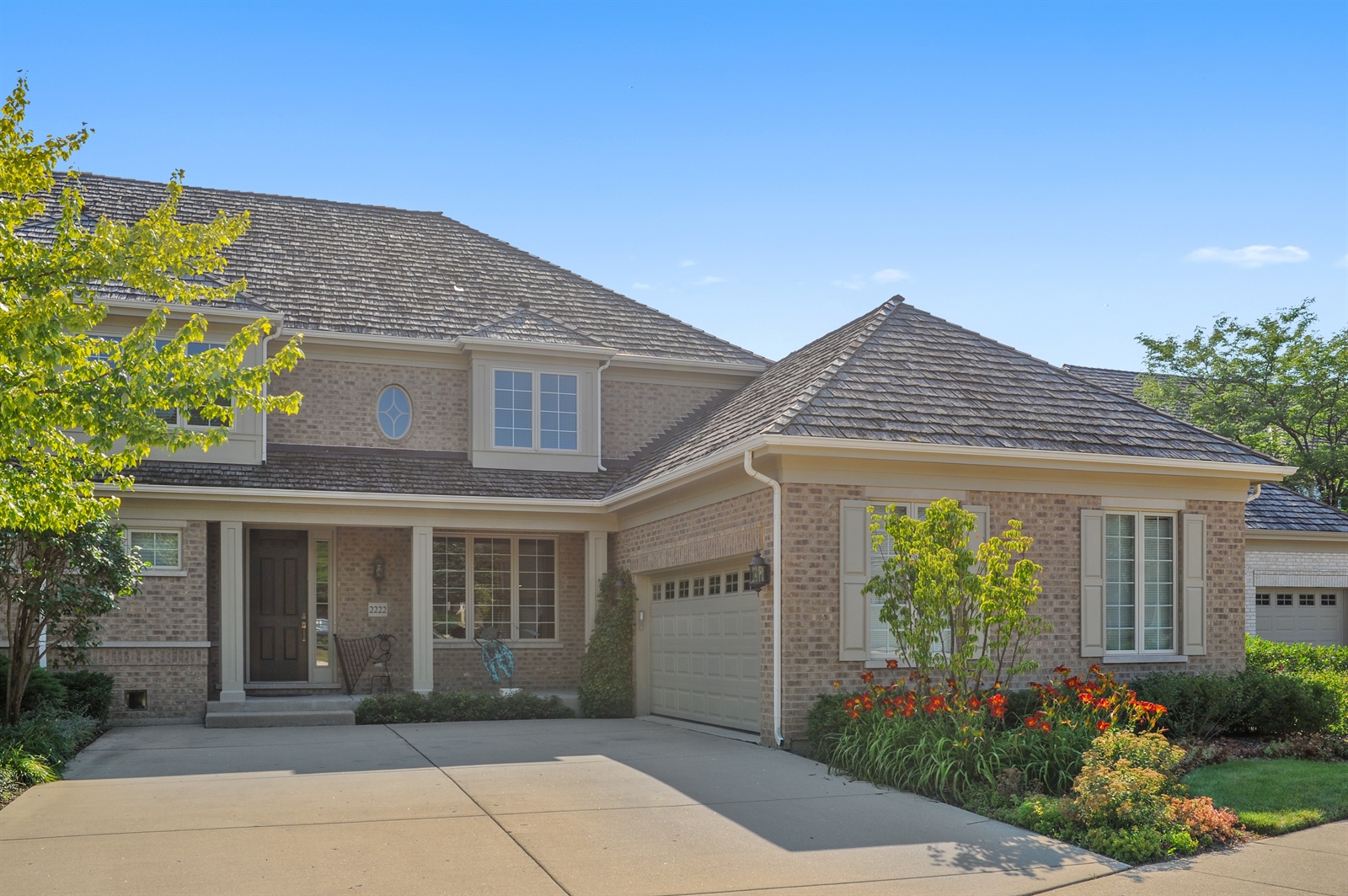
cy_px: 448
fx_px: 1160
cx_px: 674
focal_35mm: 31
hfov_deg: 60.3
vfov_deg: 42.3
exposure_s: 1/400
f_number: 8
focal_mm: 31
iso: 200
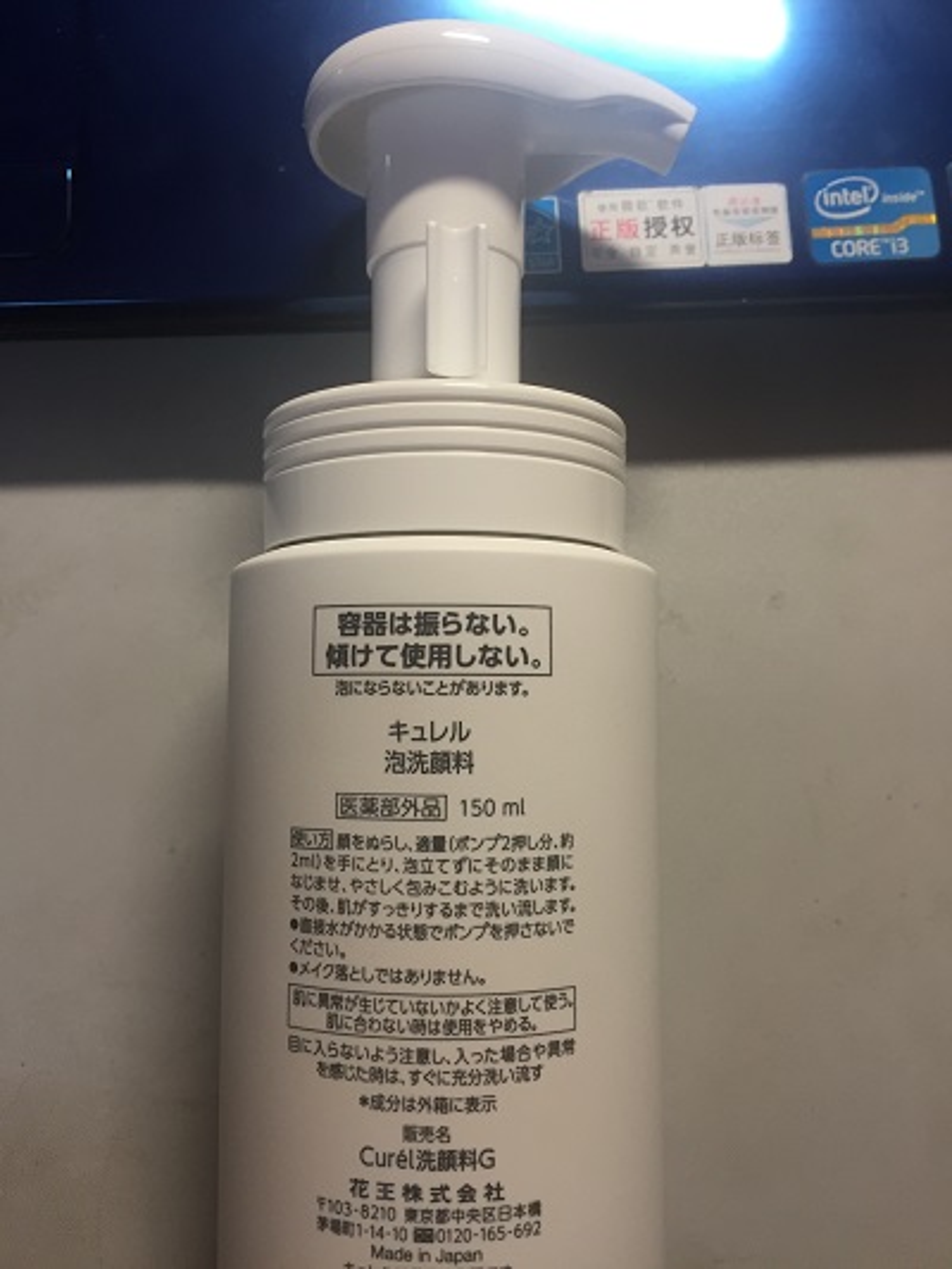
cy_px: 634
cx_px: 476
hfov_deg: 48.2
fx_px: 1063
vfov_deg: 61.6
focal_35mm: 29
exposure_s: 1/33
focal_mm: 4.15
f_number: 2.2
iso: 50
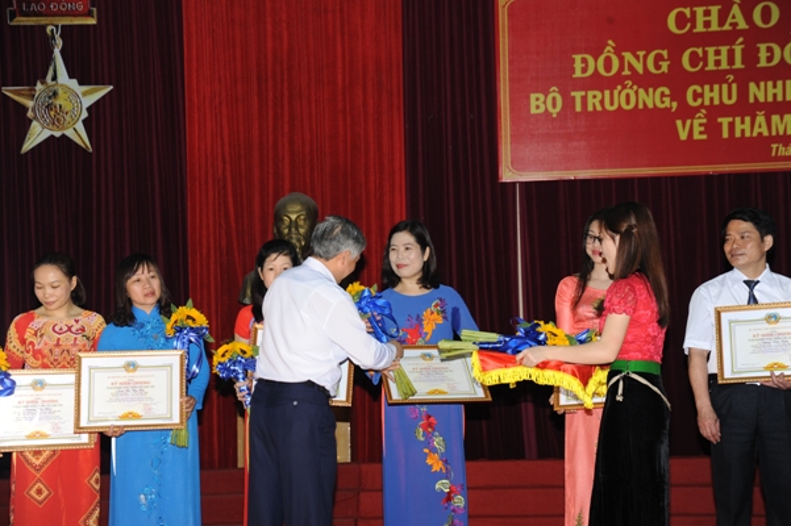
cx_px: 396
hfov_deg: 23.9
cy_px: 263
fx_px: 1867
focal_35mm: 85
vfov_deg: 16.1
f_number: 6.3
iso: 500
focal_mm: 85
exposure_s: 1/60
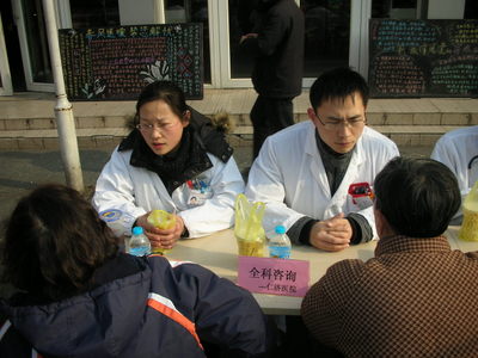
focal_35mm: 35
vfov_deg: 40.7
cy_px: 179
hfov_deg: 52.6
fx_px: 483
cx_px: 239
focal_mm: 5.8
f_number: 8.5
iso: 71
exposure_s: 1/97
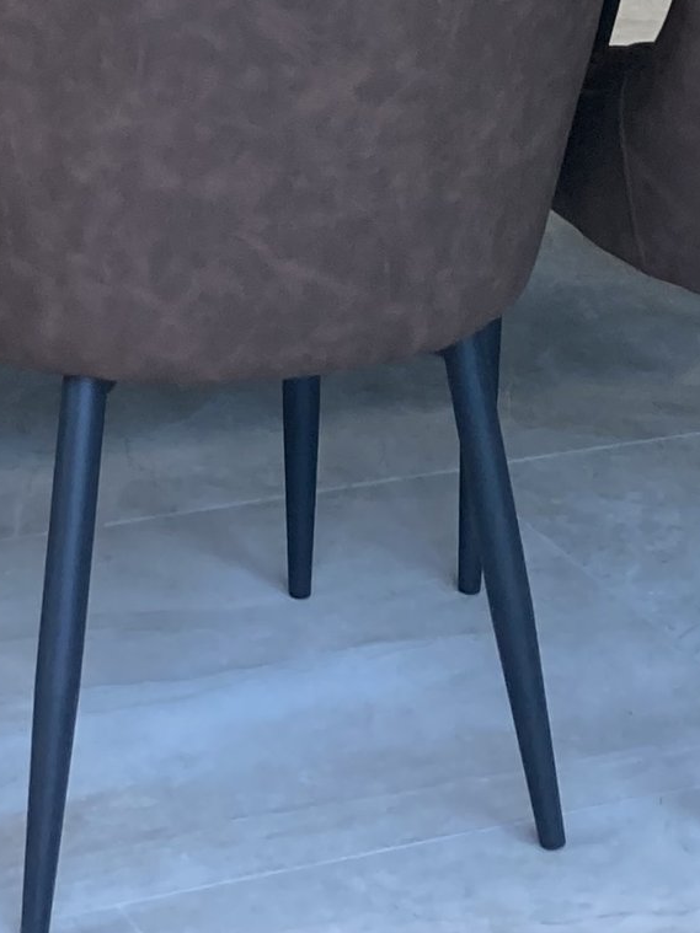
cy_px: -616
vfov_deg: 14.5
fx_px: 3317
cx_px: 123
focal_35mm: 123
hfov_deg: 12.0
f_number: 1.8
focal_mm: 3.99
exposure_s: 1/100
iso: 80
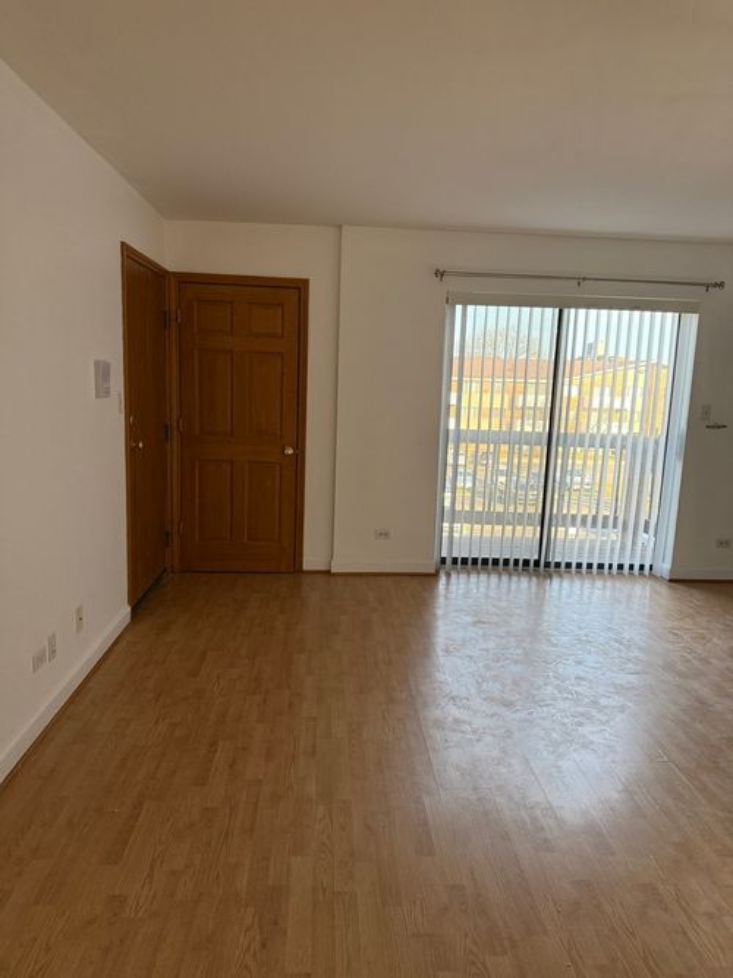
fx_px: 678
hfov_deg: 56.8
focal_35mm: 24
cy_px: 489
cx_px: 366
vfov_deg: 71.6
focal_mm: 6.76
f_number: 1.78
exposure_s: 1/217
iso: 200
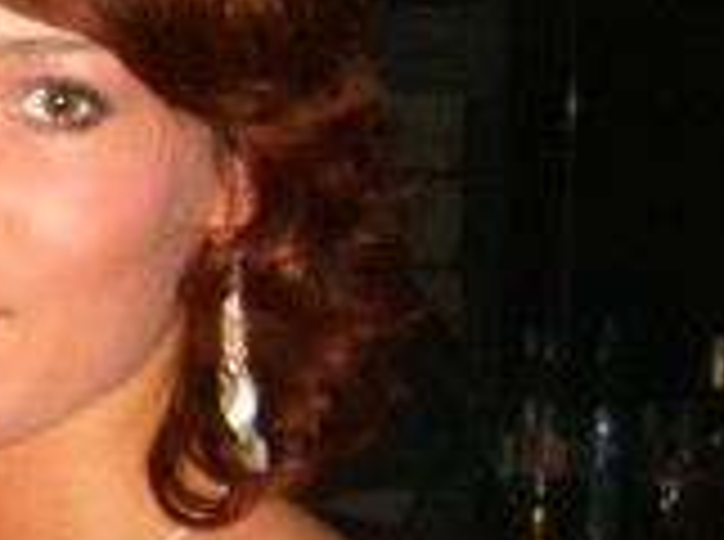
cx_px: -522
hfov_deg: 12.8
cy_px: 418
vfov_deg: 10.4
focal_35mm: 142
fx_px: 2963
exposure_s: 1/60
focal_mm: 7.9
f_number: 2.8
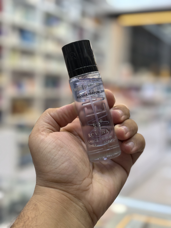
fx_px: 316
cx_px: 86
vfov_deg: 39.7
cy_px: 114
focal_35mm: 48
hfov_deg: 30.3
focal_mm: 6.76
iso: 80
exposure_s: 1/247
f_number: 1.78
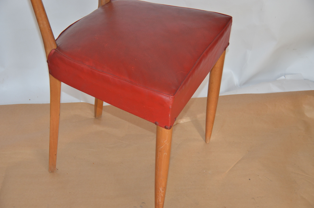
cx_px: 157
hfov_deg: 32.0
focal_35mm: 63
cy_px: 104
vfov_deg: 21.5
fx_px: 548
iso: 400
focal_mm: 42
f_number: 4.5
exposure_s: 1/60
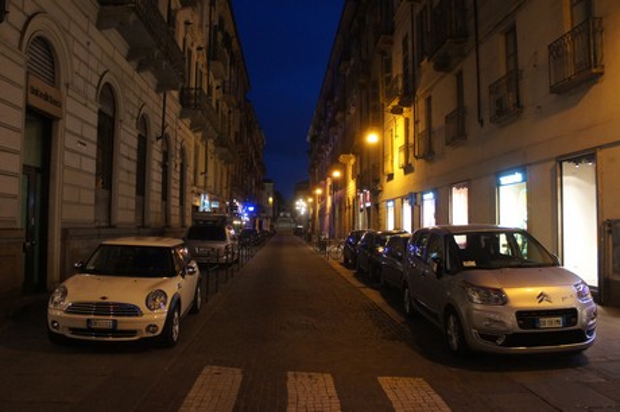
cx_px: 310
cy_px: 206
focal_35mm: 27
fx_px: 465
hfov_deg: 67.4
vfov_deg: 47.9
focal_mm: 18
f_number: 3.5
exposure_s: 1/50
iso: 1600
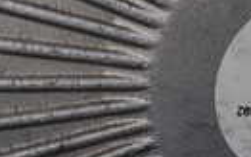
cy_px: 103
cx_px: 354
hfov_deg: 16.1
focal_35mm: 121
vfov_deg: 10.8
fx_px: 828
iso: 100
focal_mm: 4.5
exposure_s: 1/100
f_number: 2
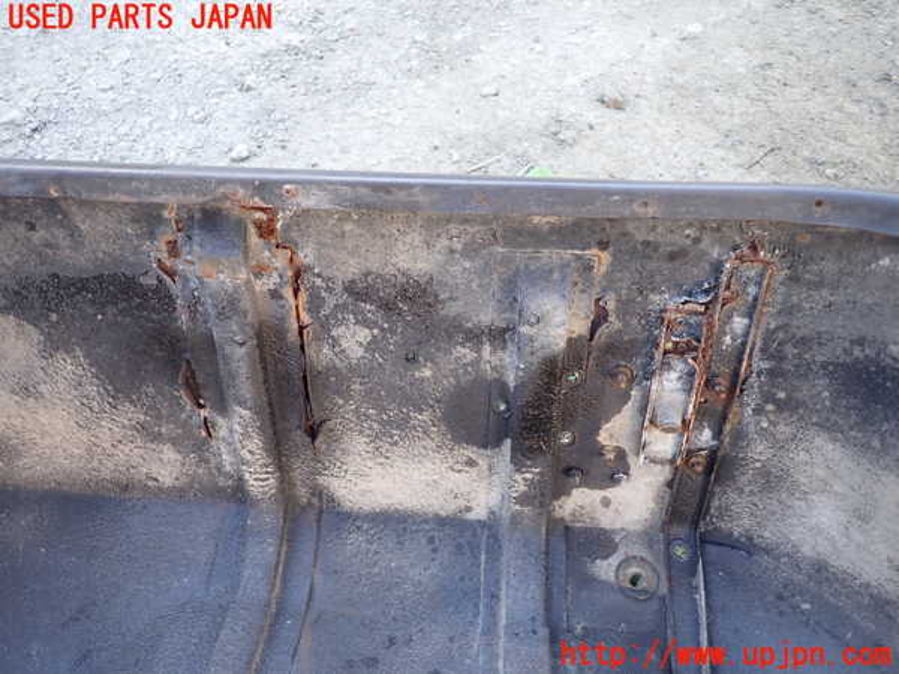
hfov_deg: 69.4
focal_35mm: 25
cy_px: 337
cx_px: 450
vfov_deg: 54.9
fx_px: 649
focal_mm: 4.5
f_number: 2
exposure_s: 1/80
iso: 100
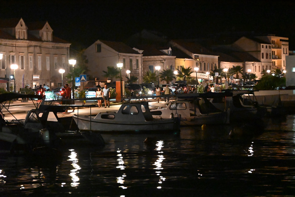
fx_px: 1024
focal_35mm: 125
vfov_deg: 11.0
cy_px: 98
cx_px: 148
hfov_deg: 16.4
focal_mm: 125
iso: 25600
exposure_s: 1/100
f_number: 4.8
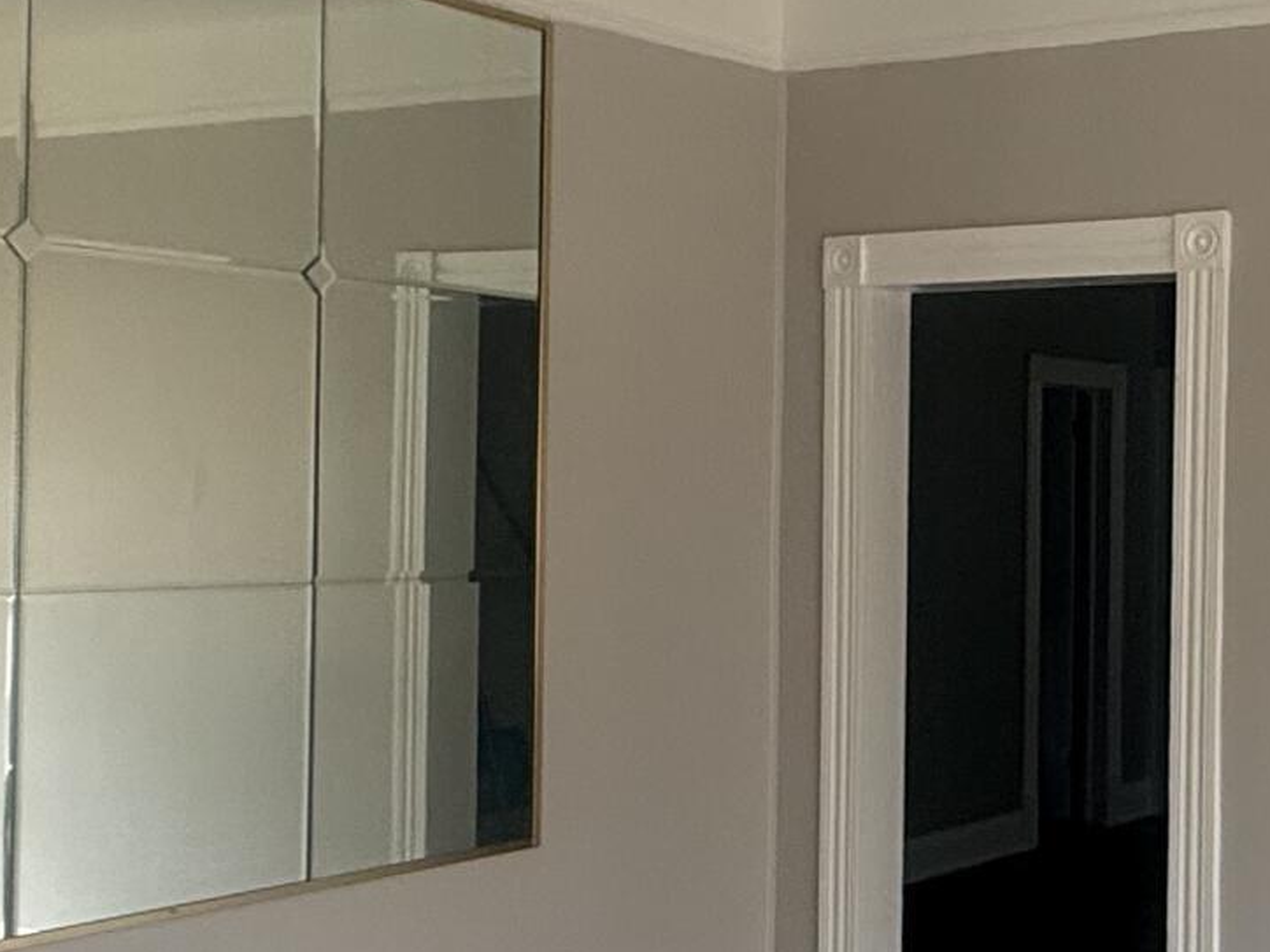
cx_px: 1217
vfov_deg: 25.2
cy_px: 465
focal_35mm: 58
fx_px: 2128
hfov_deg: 31.2
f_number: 2.2
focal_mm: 2.22
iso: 125
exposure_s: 1/99
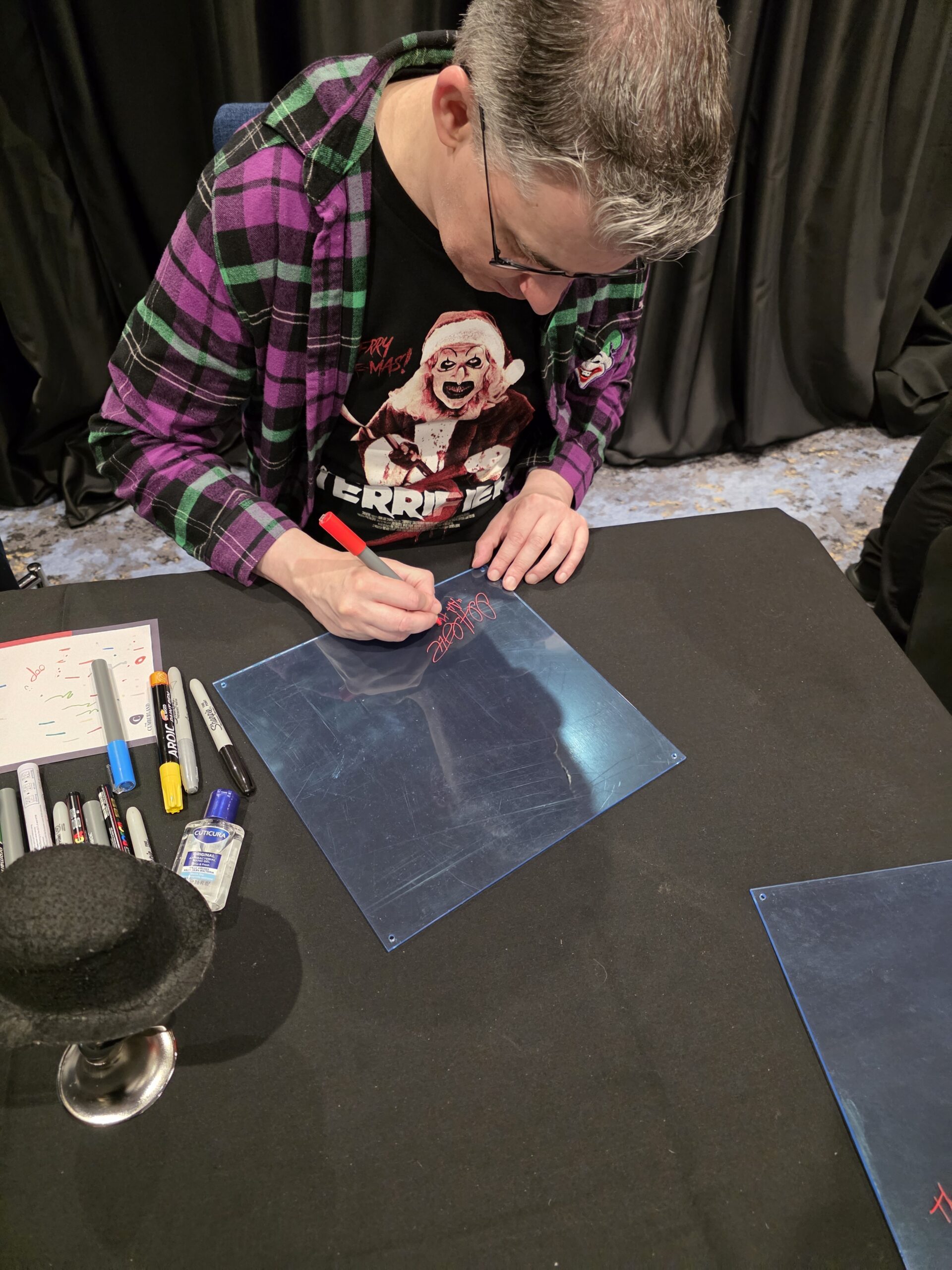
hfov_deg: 58.9
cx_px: 476
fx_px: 843
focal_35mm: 23
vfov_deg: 73.9
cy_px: 635
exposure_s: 1/100
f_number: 1.7
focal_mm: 6.3
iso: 1000
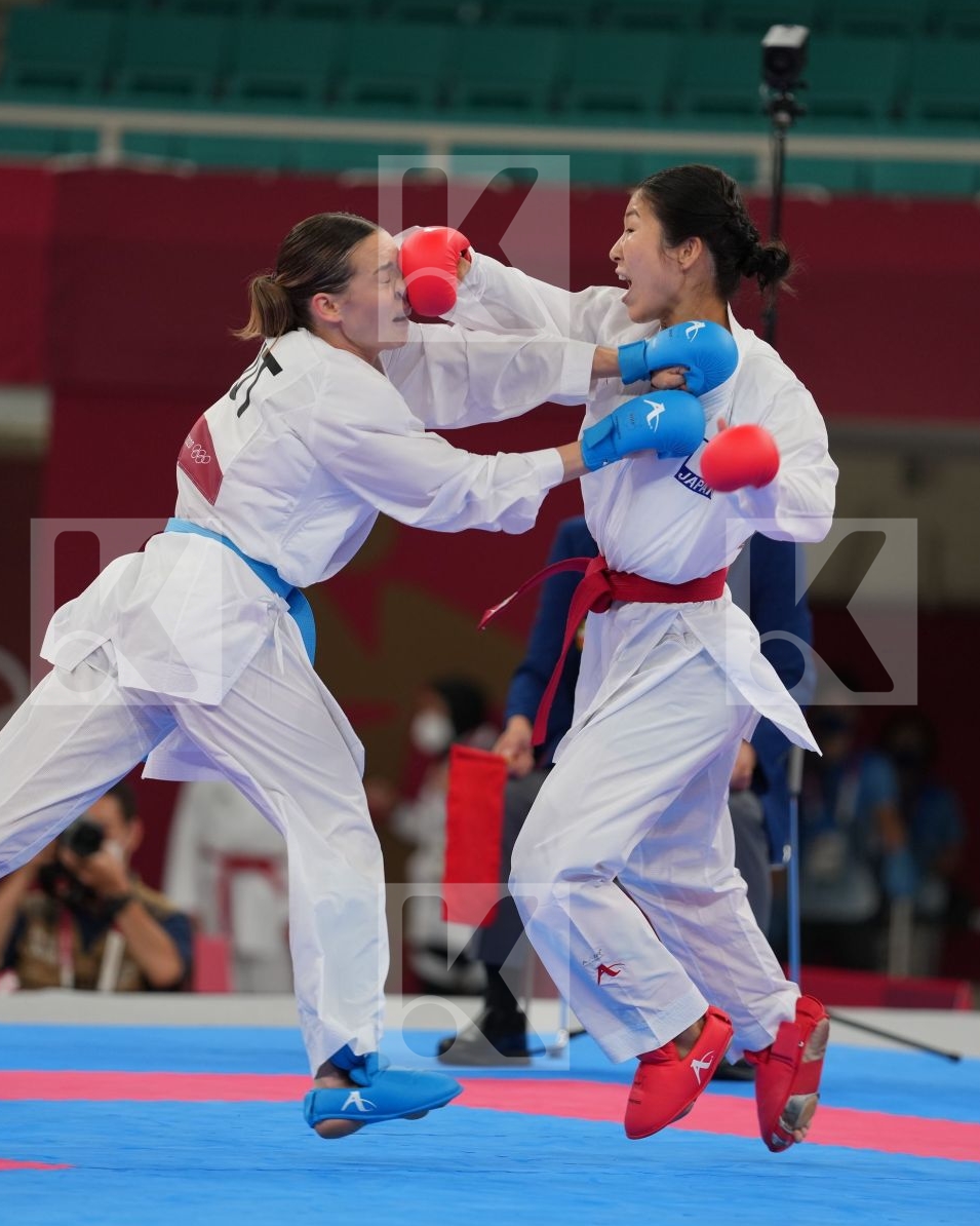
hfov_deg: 5.5
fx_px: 10262
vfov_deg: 6.8
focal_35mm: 283
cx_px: 474
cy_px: 612
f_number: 2.8
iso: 640
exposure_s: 1/1000
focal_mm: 200
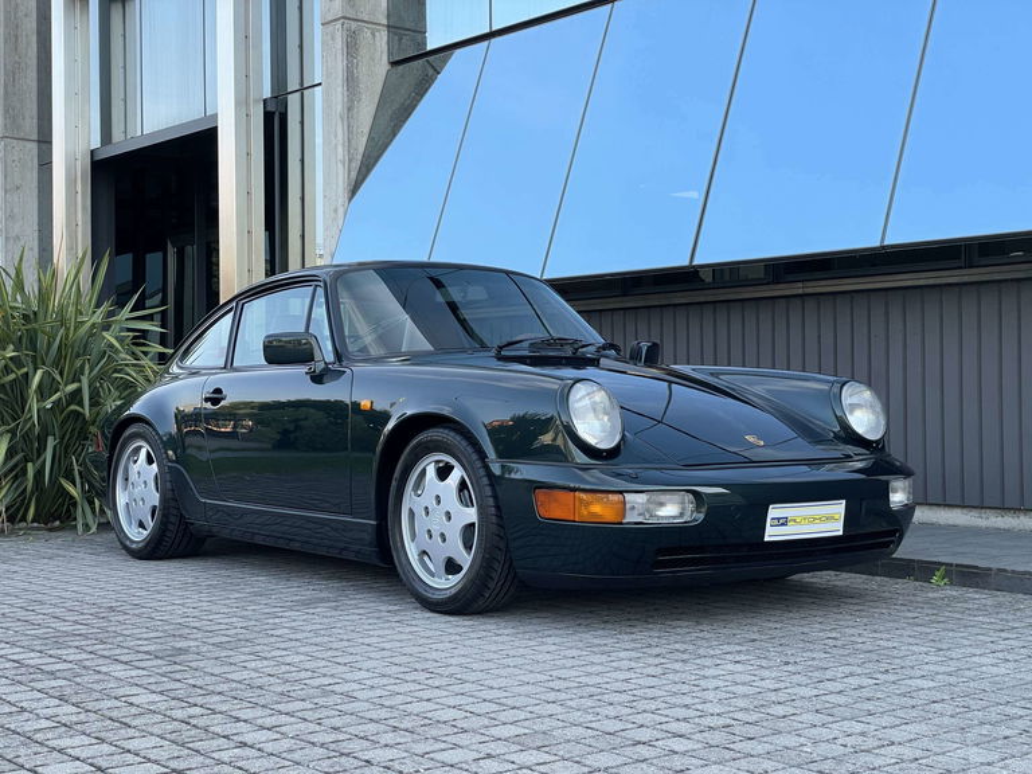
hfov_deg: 36.8
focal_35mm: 52
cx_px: 516
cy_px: 387
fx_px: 1550
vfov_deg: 28.0
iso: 25
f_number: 2
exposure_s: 1/183
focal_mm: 6
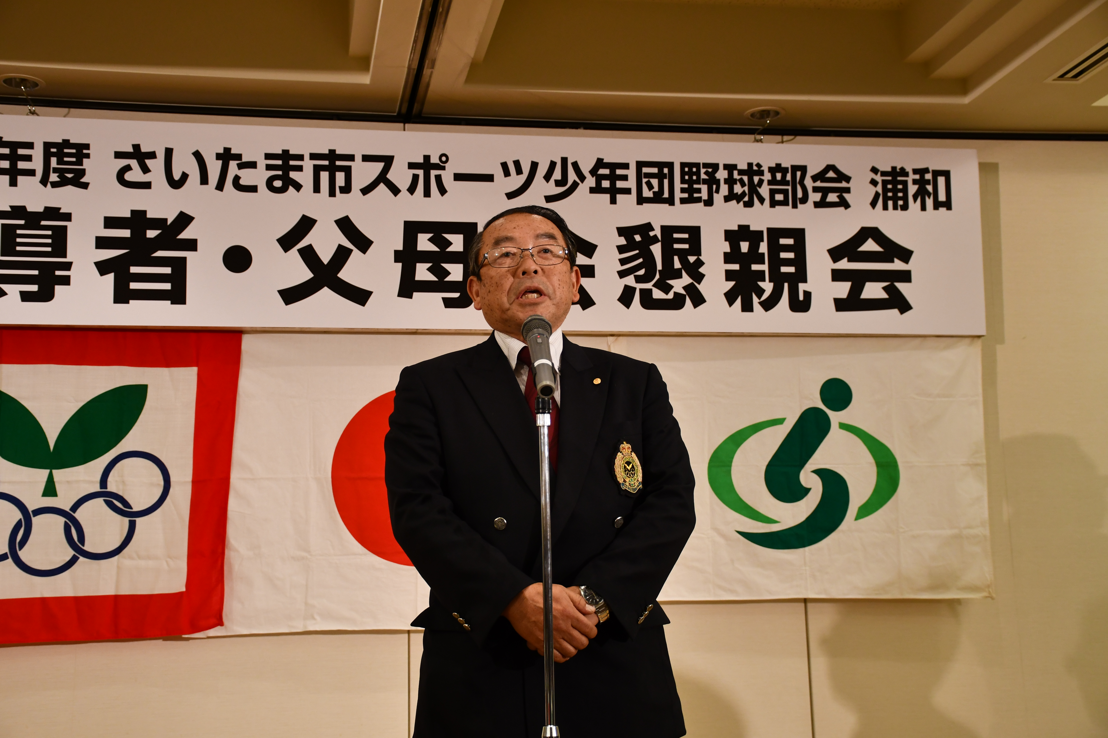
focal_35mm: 51
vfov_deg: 26.5
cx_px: 554
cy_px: 369
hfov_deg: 38.9
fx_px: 1570
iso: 800
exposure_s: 1/60
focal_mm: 34
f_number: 4.2
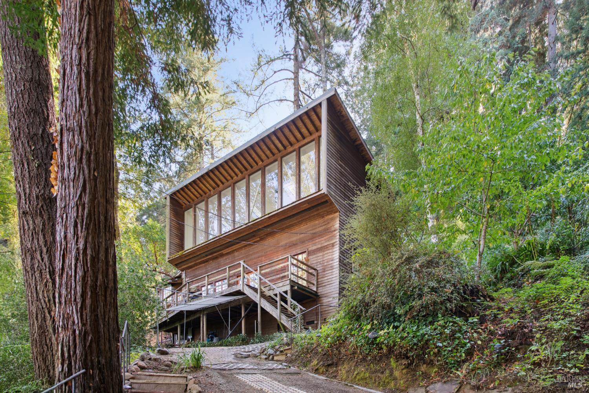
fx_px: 474
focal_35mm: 29
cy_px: 196
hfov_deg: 63.7
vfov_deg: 45.0
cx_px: 294
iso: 400
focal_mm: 29
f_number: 5.6
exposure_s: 1/40
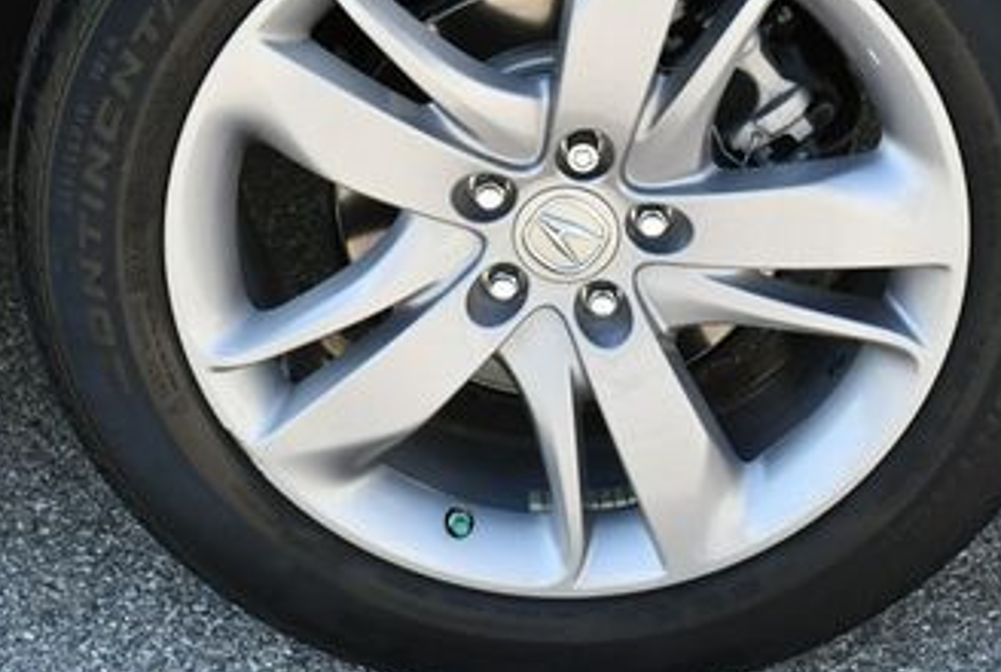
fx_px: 3148
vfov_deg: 12.1
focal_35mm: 113
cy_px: 144
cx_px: 491
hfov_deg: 18.1
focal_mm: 29
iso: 220
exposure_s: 1/250
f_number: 5.6
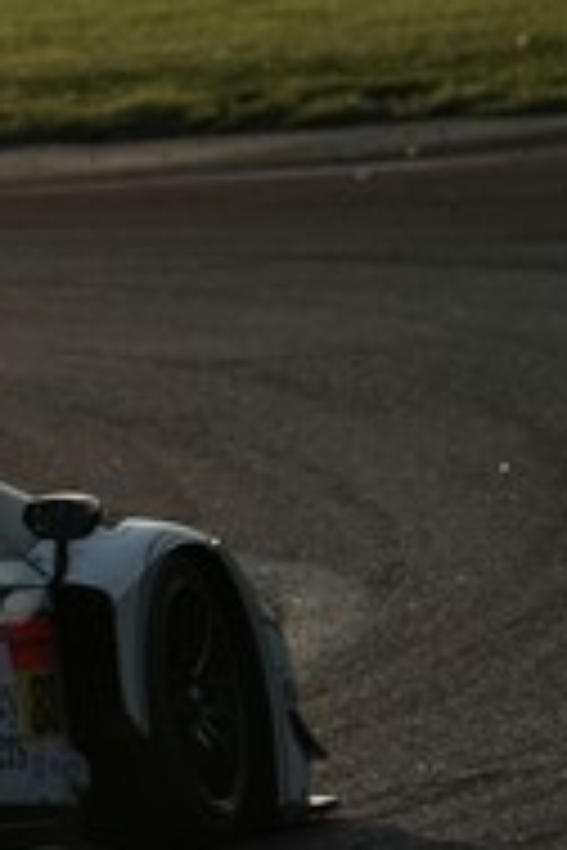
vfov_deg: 2.7
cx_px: -918
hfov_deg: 1.8
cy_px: 463
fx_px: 18024
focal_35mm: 763
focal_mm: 200
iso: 200
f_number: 6.3
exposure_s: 1/1250
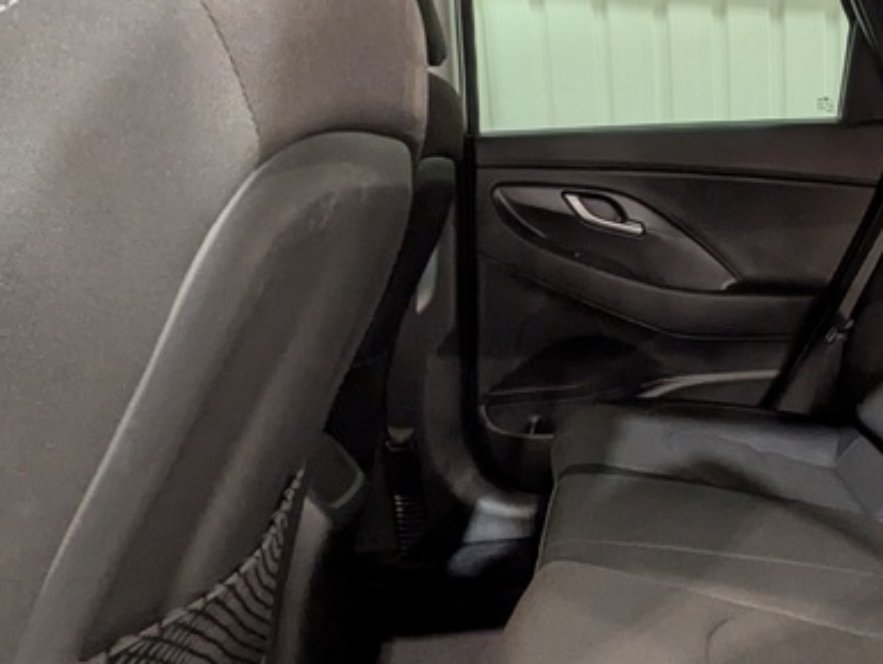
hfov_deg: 44.5
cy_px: 408
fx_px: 945
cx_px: 831
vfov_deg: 38.5
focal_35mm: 37
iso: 201
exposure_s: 1/25
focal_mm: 1.83
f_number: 2.2
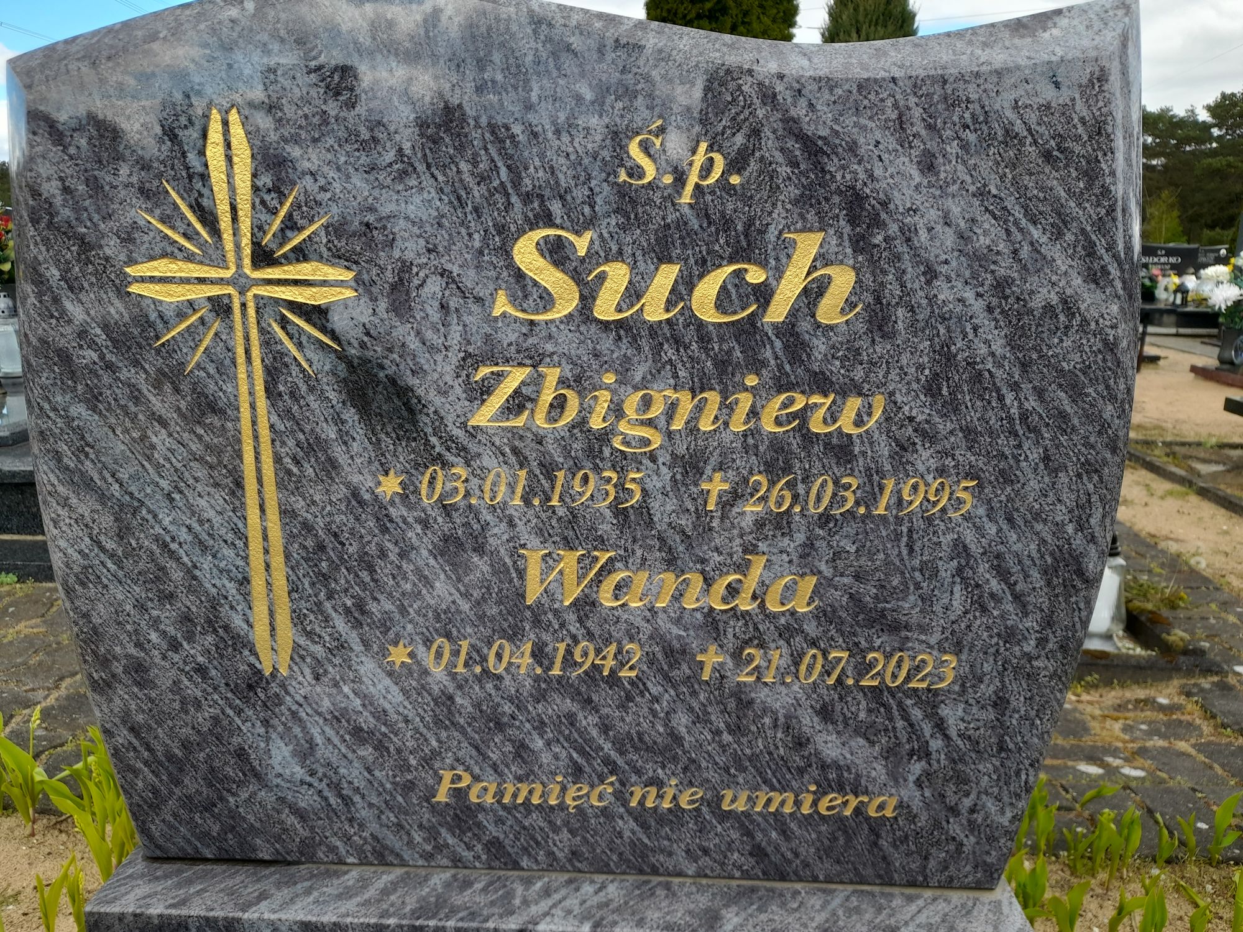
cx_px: 622
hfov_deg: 69.4
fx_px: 898
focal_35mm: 25
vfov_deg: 54.9
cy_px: 466
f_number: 2
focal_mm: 4.6
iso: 20
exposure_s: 1/121
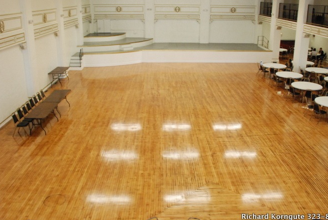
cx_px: 172
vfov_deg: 40.0
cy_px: 94
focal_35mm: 33
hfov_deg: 57.1
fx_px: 301
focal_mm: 18
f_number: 18
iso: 1600
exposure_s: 1/6
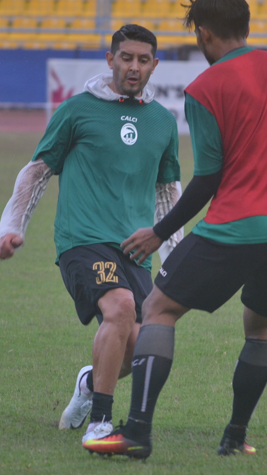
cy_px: 238
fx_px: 5940
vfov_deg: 4.6
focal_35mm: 472
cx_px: 136
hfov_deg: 2.6
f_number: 5.6
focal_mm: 200
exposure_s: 1/500
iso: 720
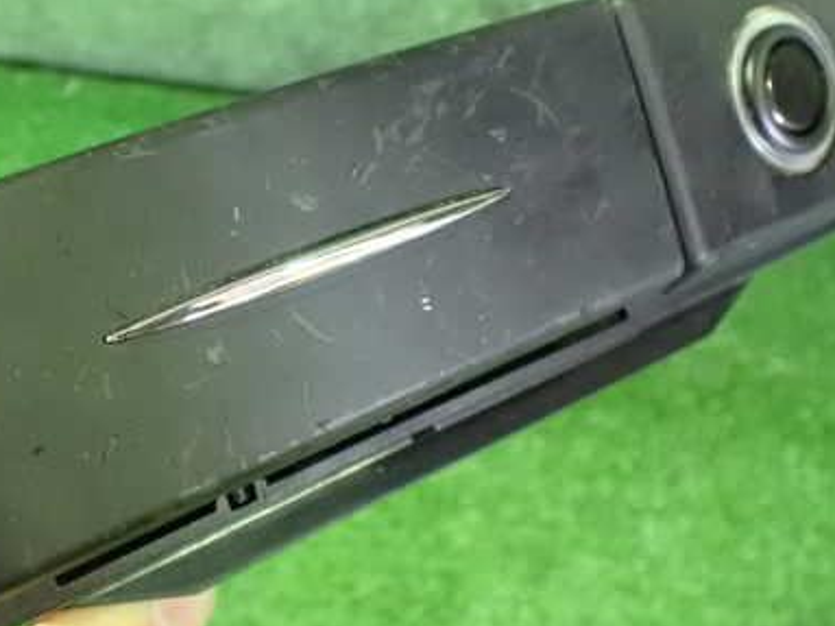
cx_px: 275
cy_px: 262
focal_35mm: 47
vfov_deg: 30.8
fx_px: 1133
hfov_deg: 39.9
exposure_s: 1/20
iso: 1600
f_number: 2.3
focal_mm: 5.4
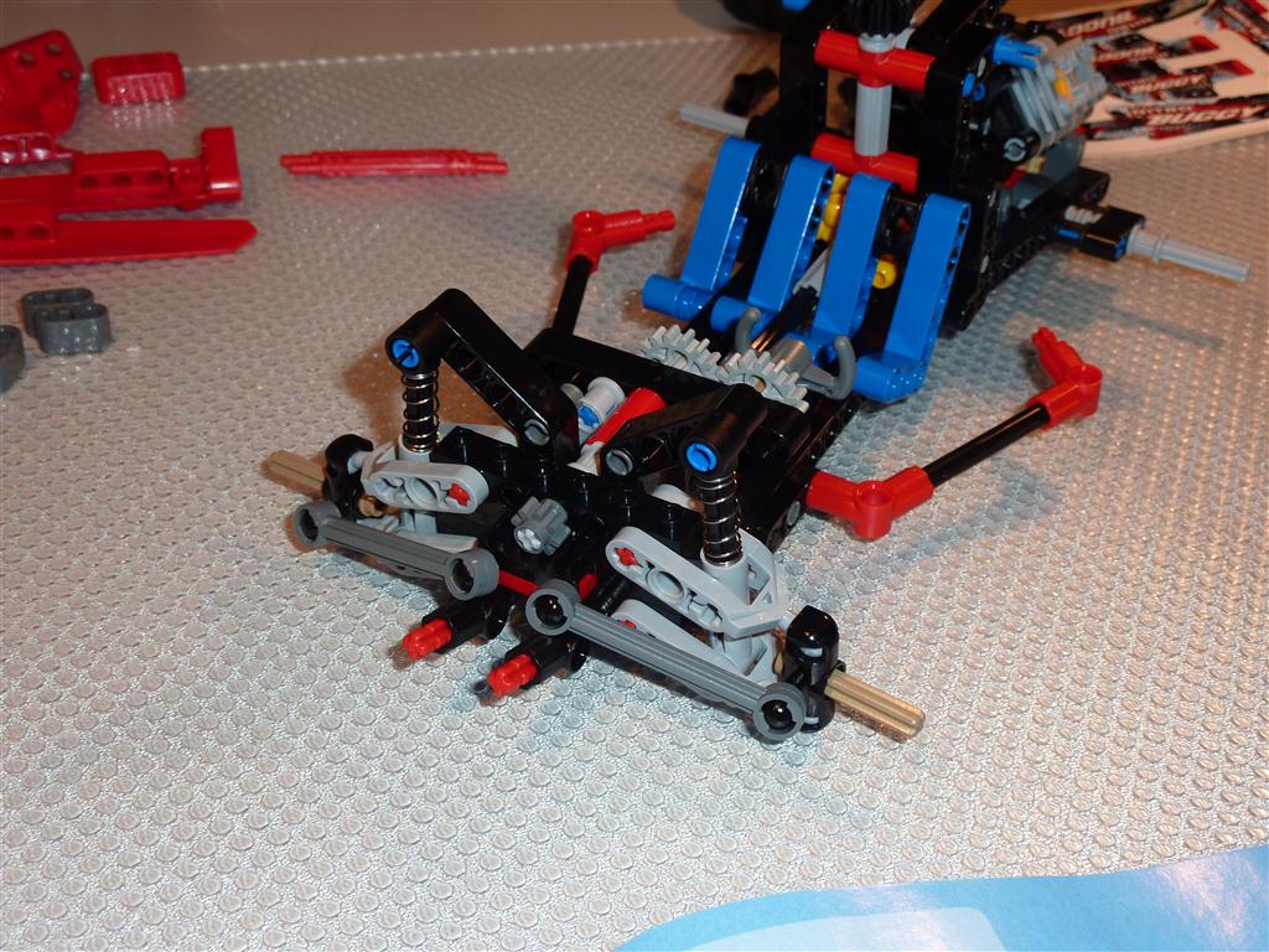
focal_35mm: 48
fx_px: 1760
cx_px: 634
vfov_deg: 30.3
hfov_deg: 39.7
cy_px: 476
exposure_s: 1/30
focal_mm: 7.9
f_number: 4
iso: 100
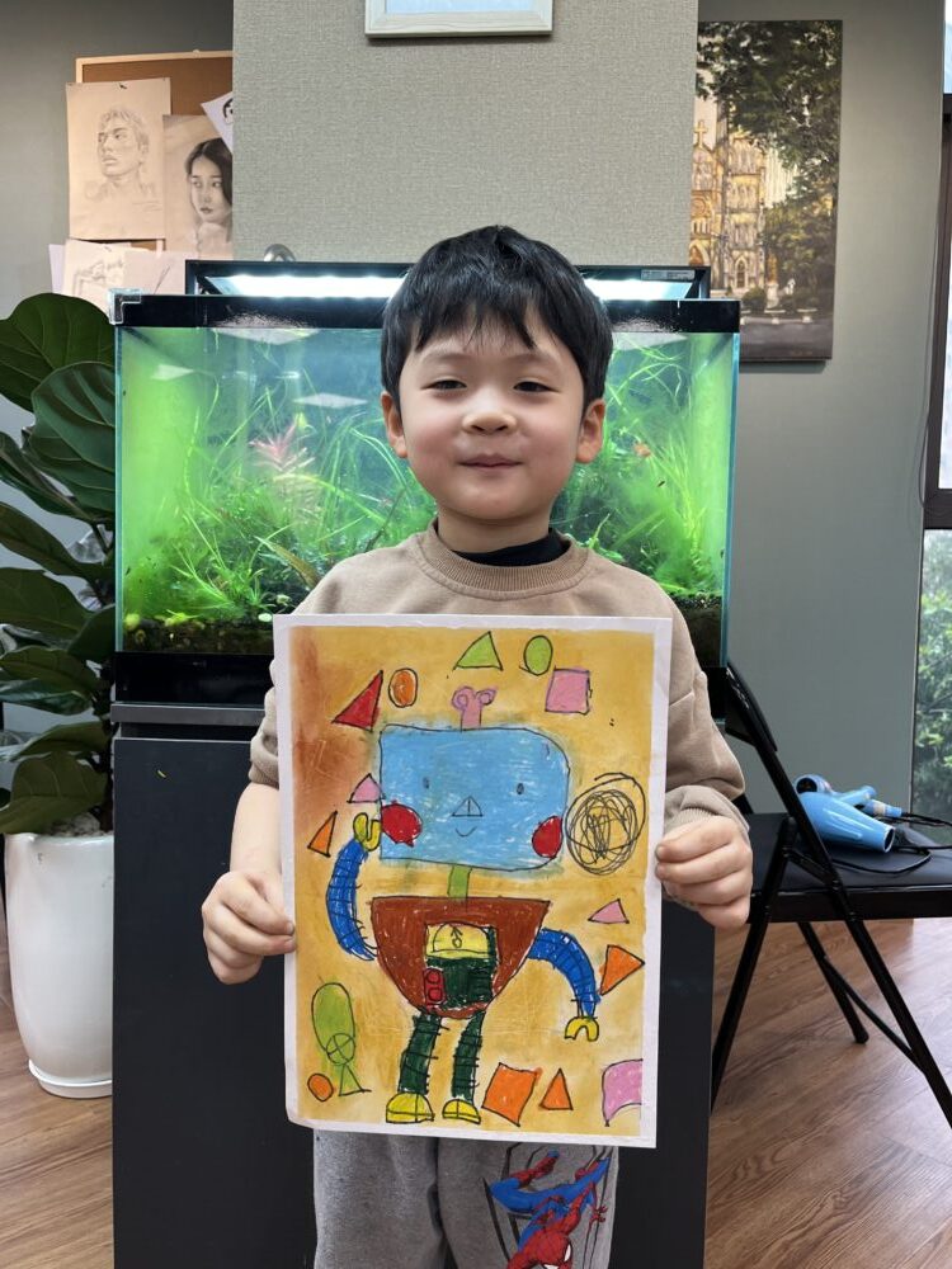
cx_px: 476
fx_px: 953
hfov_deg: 53.1
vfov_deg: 67.3
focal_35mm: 26
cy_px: 634
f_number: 1.6
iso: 80
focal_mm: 5.1
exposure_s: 1/121
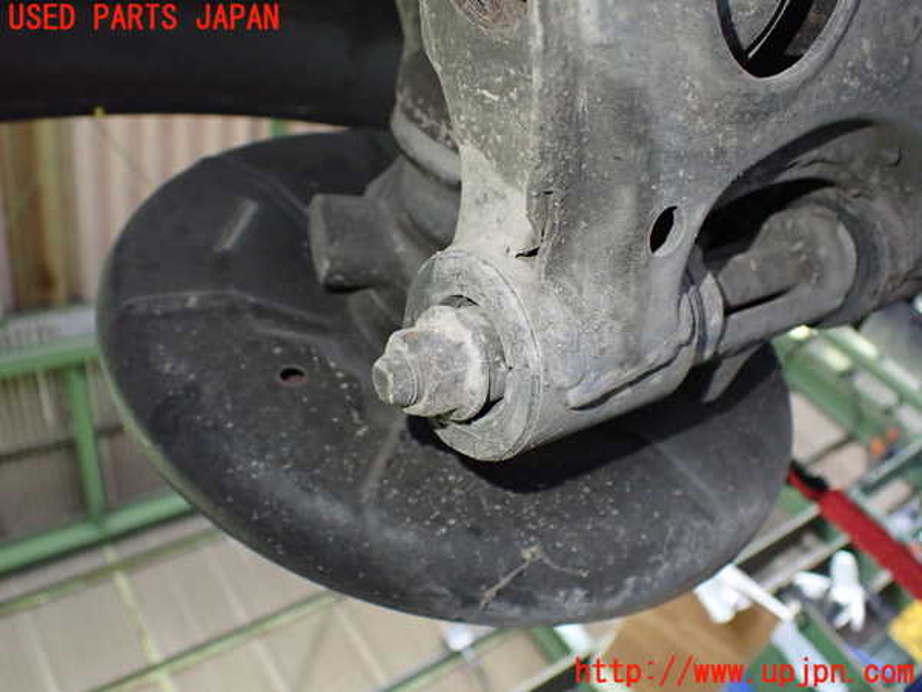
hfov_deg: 60.0
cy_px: 346
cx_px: 461
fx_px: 799
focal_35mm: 30
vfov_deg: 46.8
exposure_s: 1/50
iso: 800
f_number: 2.3
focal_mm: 5.4
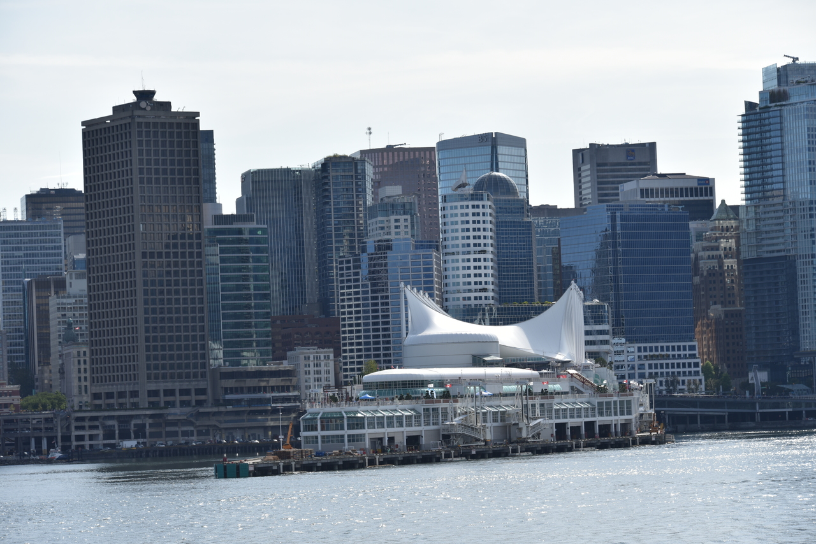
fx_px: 3060
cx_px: 408
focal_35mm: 135
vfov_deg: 10.2
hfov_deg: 15.2
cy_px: 272
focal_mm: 135
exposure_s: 1/320
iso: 100
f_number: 9
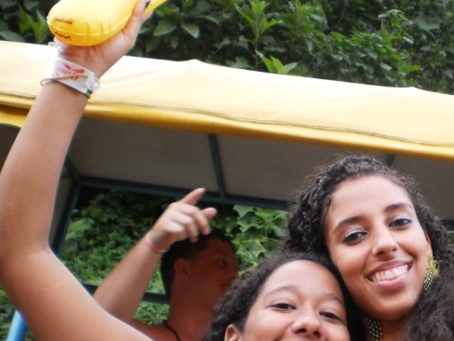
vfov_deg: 24.8
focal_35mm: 59
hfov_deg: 32.2
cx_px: 330
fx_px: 774
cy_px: 204
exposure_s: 1/40
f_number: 3.1
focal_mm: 6.3
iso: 100
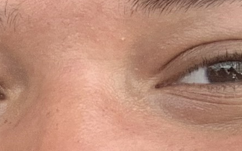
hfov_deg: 8.2
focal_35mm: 239
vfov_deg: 5.4
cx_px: -289
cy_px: 235
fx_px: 1577
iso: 16
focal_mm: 2.87
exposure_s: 1/201
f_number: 2.2
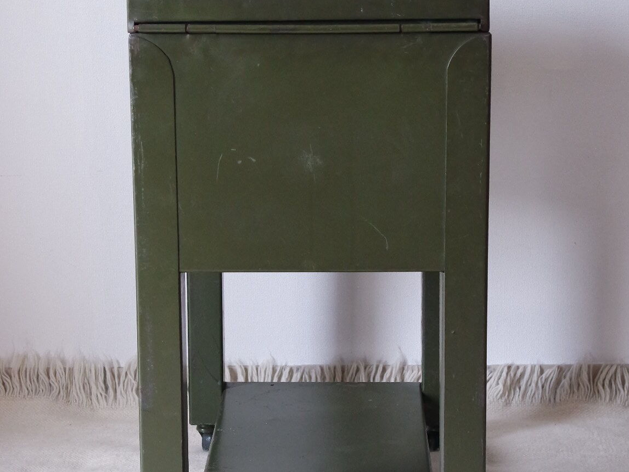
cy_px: 218
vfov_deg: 14.8
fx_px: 1817
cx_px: 316
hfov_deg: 19.6
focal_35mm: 100
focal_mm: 45
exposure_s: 1/60
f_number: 6.3
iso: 1600
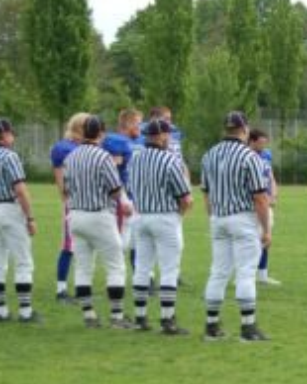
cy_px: 182
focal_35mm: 151
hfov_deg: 10.1
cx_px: 371
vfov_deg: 12.8
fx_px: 1716
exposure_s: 1/800
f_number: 5.3
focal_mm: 46
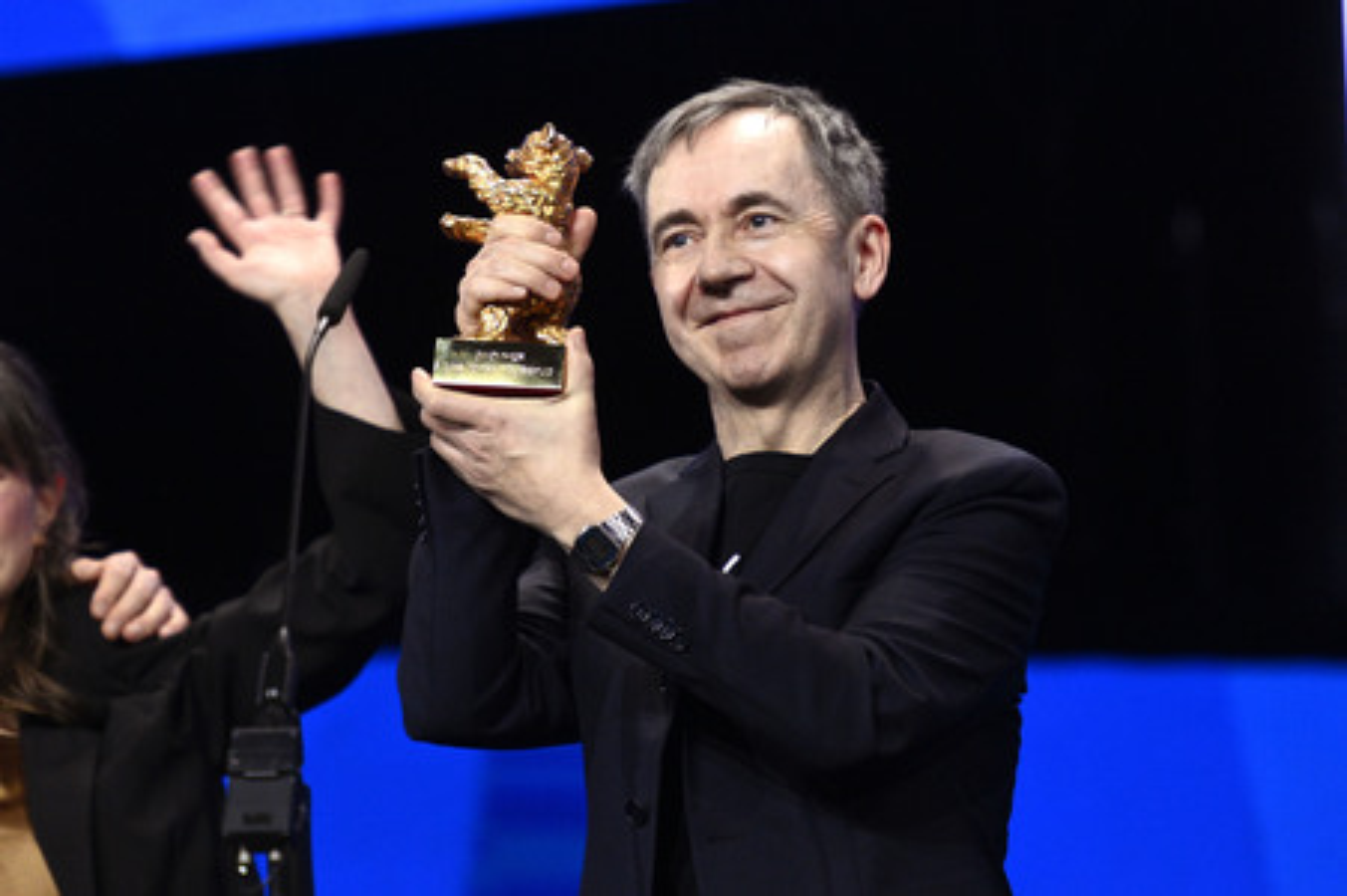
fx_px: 10843
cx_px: 674
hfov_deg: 7.1
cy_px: 448
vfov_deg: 4.7
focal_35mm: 290
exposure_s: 1/200
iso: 10000
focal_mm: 290
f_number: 5.6
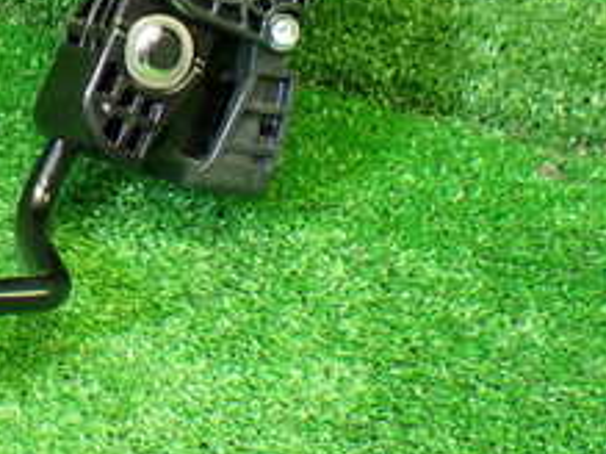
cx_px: 25
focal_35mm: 104
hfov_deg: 18.5
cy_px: 28
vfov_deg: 14.1
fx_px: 1820
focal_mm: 6.83
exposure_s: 1/60
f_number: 2.7
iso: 800
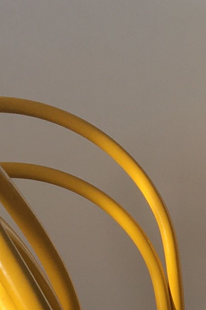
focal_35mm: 144
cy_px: 488
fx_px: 1236
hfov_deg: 9.3
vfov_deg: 13.3
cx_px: 285
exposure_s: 1/128
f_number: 2.2
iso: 25
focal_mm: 4.15
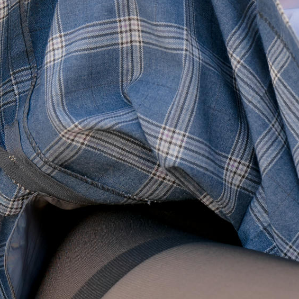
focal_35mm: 269
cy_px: 298
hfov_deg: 6.5
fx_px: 2629
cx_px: 388
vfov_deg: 6.5
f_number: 3.5
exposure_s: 1/160
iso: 100
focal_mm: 45
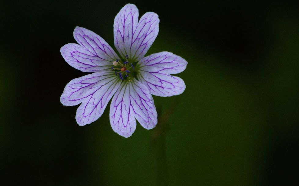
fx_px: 4570
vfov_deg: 2.3
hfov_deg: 3.7
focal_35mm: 561
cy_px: 72
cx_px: 130
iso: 400
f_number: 5.6
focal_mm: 300
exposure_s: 1/125
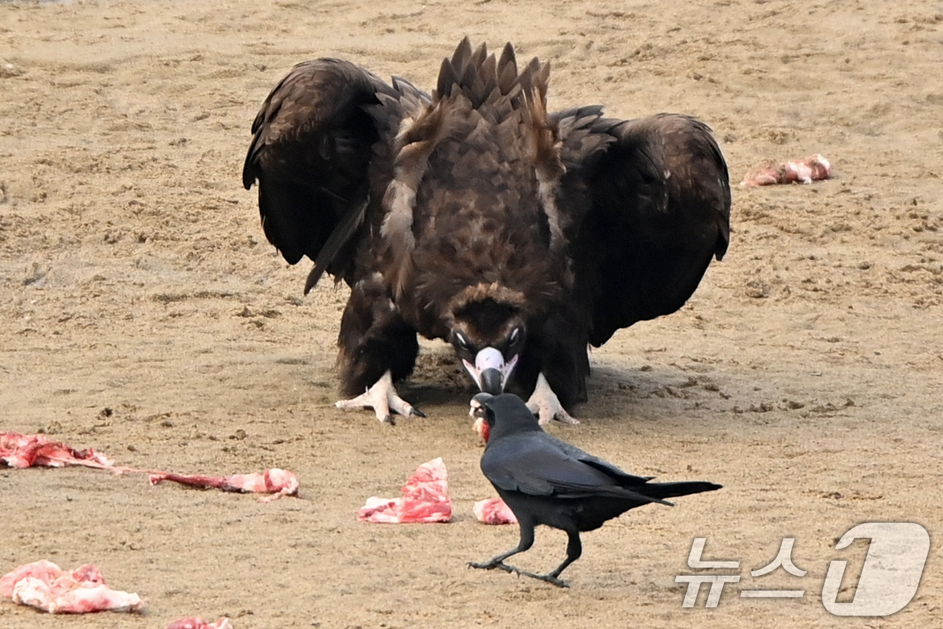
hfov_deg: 3.0
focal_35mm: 680
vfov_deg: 2.0
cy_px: 314
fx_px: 17809
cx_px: 472
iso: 640
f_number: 6.3
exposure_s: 1/1000
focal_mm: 680
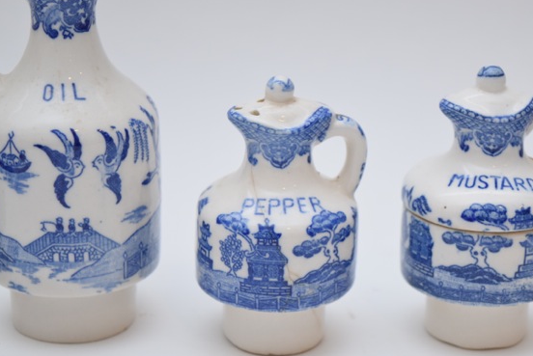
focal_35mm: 96
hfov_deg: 21.3
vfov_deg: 14.3
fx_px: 1416
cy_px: 201
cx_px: 285
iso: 800
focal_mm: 55
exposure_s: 1/125
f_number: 5.6
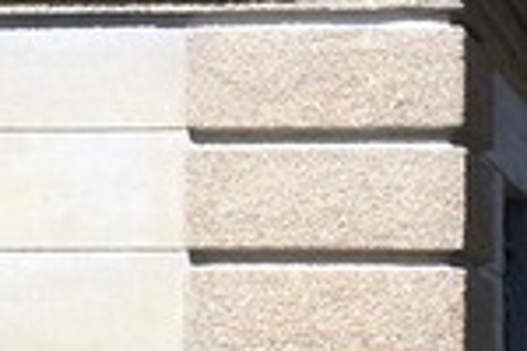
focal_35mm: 208
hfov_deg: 9.9
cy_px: 14
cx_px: 292
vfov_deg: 6.6
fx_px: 3045
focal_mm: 4.12
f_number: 2.2
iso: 50
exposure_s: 1/2740
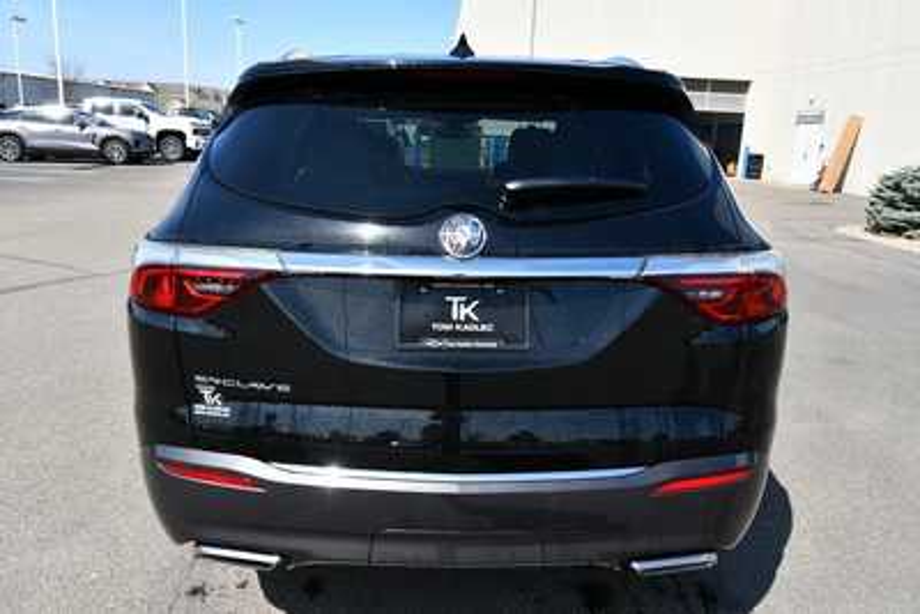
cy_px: 307
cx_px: 460
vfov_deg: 43.6
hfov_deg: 61.9
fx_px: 767
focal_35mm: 30
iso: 140
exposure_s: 1/250
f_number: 8
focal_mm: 20
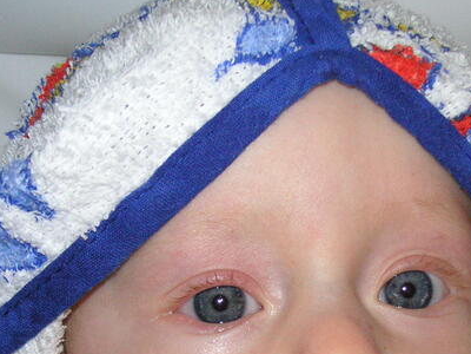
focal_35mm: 74
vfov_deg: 19.5
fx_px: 1007
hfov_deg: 26.3
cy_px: 320
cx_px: 280
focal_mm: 6.1
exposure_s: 1/45
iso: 160
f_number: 6.7
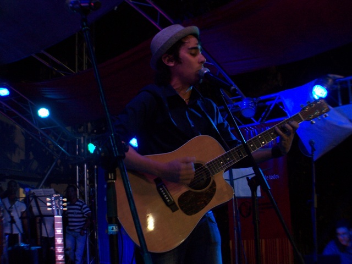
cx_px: 176
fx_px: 702
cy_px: 132
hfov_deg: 28.2
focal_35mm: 69
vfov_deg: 21.3
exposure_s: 1/8
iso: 140
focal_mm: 11.5
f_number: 3.2
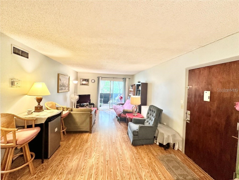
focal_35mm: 14
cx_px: 120
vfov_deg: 85.7
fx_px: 97
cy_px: 90
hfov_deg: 102.1
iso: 400
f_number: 2.2
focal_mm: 2.22
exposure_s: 1/60
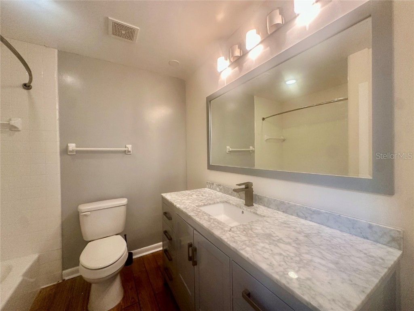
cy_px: 156
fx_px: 167
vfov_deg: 85.7
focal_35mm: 14
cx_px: 207
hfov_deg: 102.1
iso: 250
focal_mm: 2.22
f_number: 2.2
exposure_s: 1/60
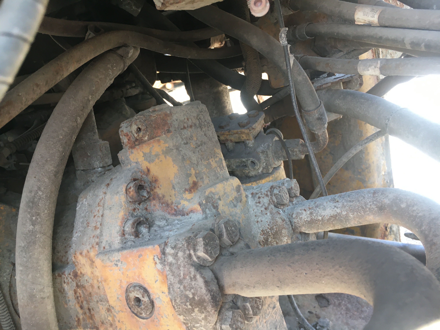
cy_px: 165
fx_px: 369
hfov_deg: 61.7
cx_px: 220
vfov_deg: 48.2
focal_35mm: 29
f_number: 2.2
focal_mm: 4.15
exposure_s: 1/30
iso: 25
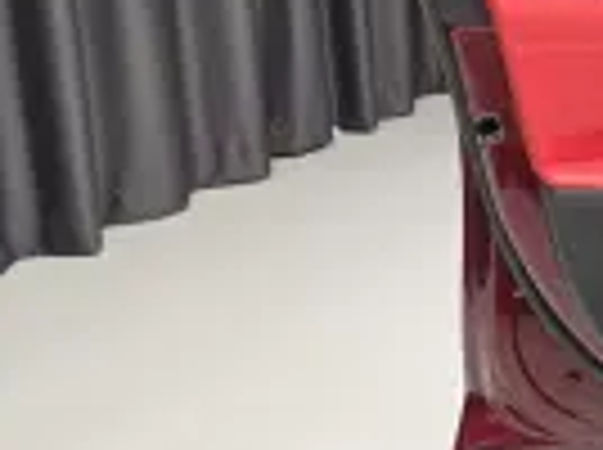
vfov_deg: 23.0
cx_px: 756
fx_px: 1078
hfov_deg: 27.0
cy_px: 40
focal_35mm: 62
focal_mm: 6.3
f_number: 1.7
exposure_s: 1/120
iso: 160
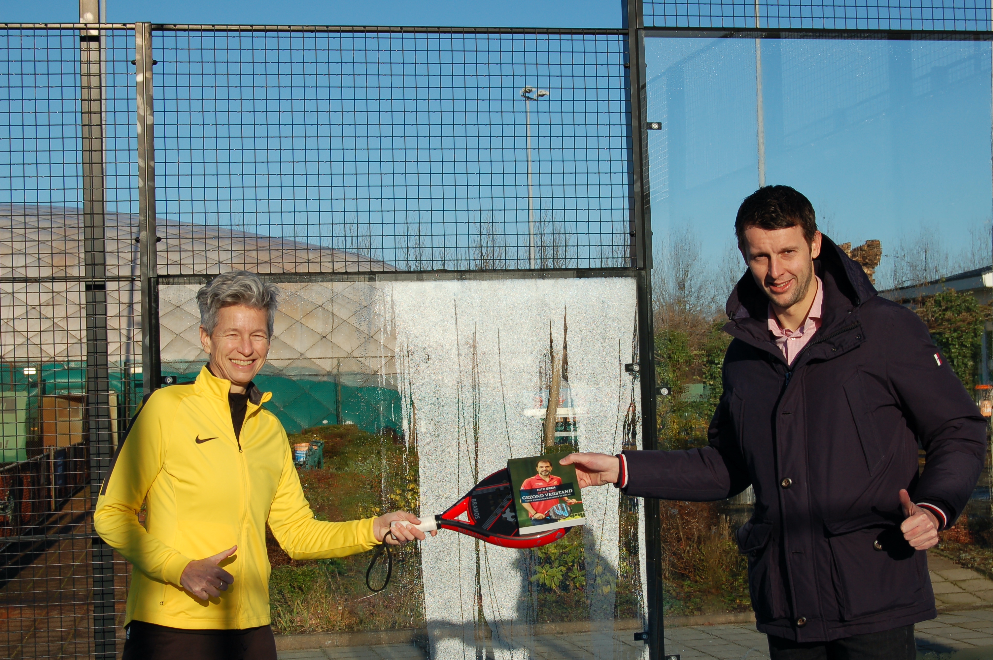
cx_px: 496
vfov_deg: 22.6
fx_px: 1654
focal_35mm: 60
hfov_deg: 33.4
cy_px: 330
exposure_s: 1/400
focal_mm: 40
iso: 200
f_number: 10
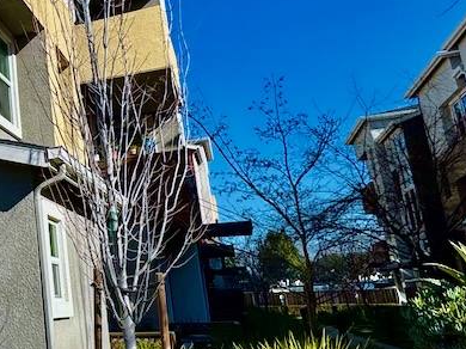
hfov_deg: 32.4
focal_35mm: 46
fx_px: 619
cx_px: -122
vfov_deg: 31.5
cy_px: 164
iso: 50
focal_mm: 2.22
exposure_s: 1/2985
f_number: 2.2
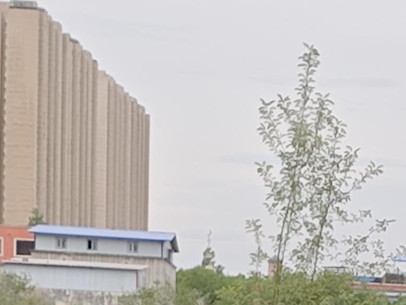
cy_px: 733
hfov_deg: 8.2
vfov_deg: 6.1
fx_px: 2733
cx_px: 713
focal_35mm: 233
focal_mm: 6.68
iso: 50
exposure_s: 1/873
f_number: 2.8
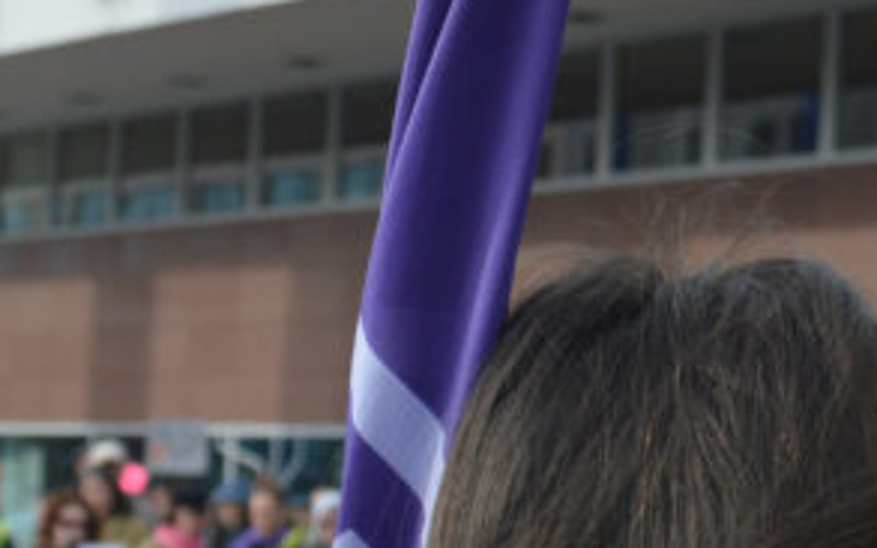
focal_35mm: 160
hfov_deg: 12.9
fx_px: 3823
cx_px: -6
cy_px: 666
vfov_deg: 8.1
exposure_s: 1/160
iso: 100
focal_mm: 30
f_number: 6.3
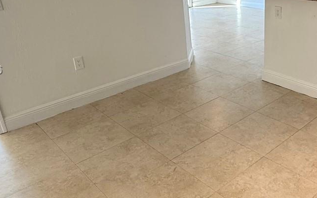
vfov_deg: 34.2
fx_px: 320
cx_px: 243
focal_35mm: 37
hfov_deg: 50.3
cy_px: 71
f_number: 2.2
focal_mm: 2.22
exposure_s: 1/120
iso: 200
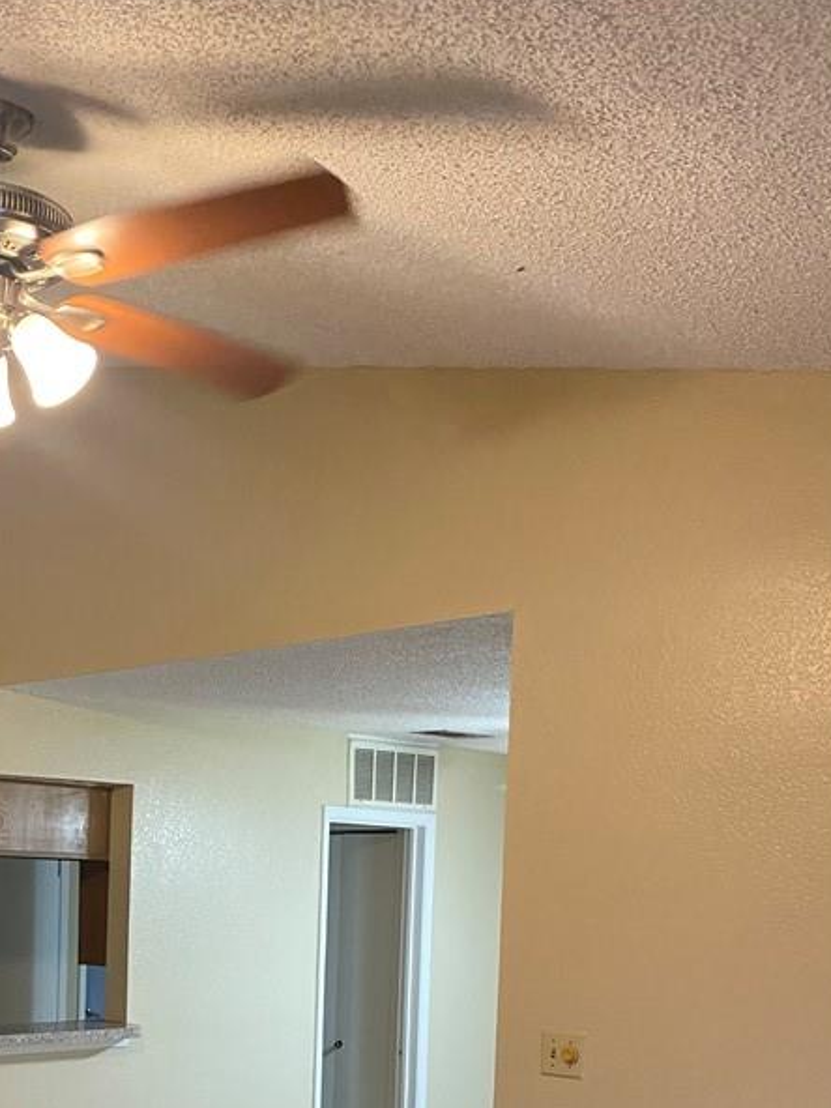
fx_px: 1440
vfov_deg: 39.7
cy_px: 949
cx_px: 135
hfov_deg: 31.1
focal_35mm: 45
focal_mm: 4.25
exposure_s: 1/60
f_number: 1.8
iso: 250
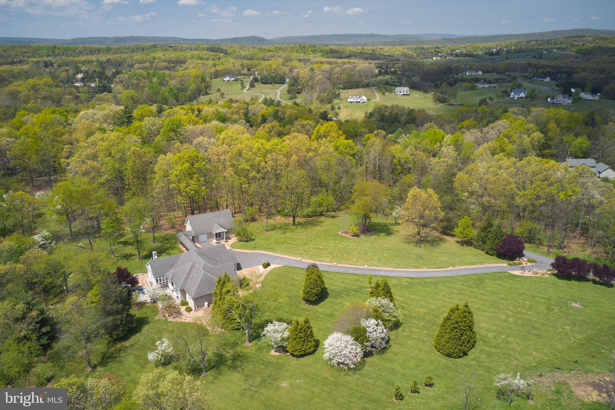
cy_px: 205
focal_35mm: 28
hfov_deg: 65.5
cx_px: 308
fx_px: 478
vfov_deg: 46.4
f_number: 5.6
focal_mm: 10.26
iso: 100
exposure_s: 1/80
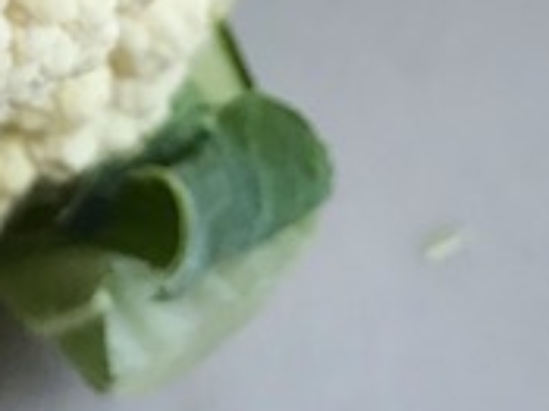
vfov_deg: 10.4
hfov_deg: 14.1
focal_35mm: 128
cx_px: -358
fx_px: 2029
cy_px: -496
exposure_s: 1/30
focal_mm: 3.99
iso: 20
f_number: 1.8
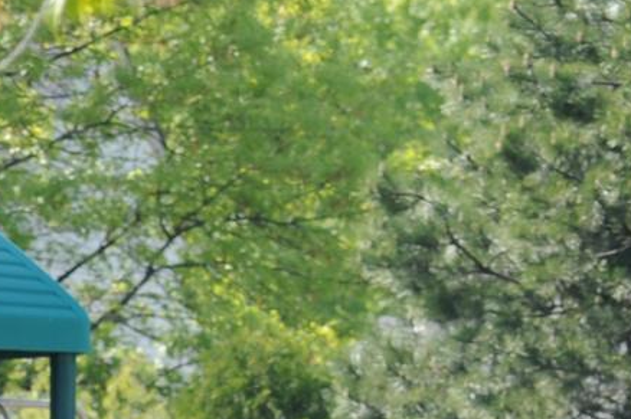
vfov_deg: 1.3
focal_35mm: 1029
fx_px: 18016
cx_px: -135
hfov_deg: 2.0
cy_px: 585
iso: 200
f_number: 9
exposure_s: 1/125
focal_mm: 220
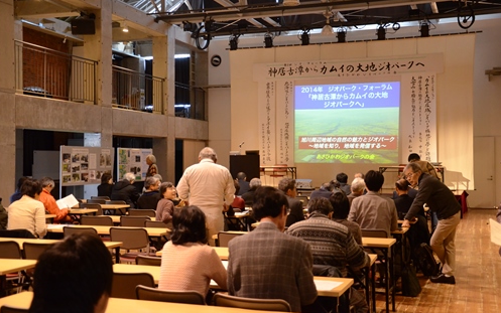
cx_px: 251
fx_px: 628
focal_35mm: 46
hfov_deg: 43.5
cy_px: 150
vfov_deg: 28.0
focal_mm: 30
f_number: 4.2
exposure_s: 1/40
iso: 2500
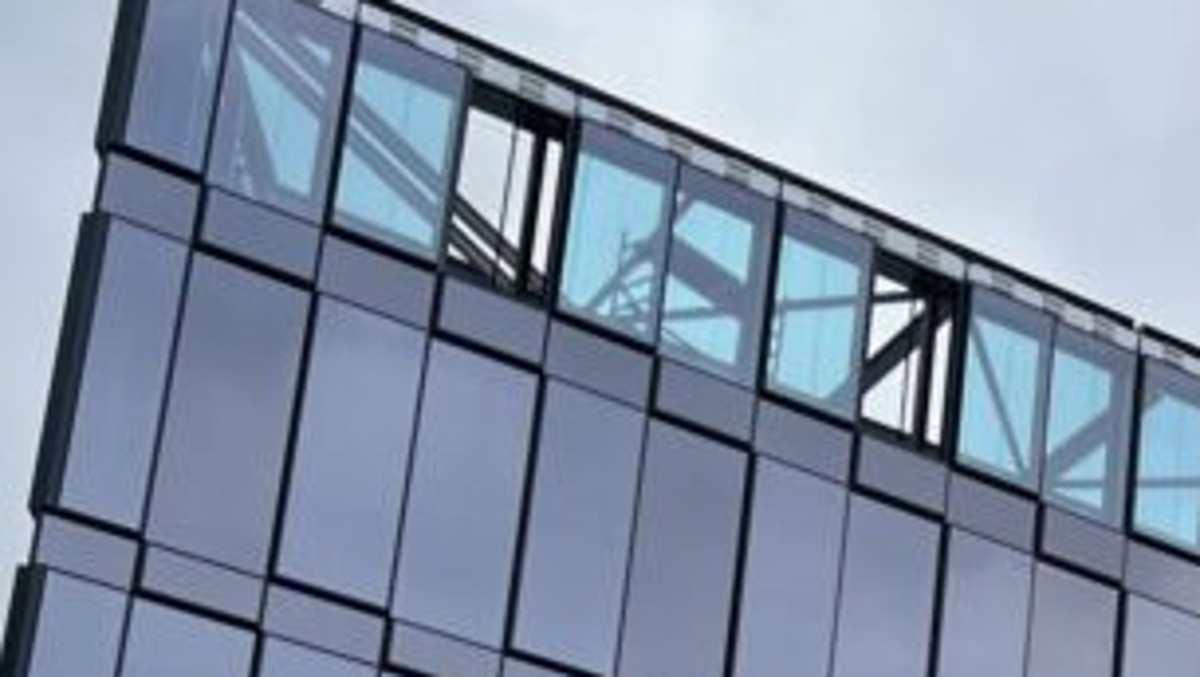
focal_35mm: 95
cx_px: 1385
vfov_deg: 11.9
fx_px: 3025
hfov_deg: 21.1
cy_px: 1177
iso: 50
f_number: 1.5
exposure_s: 1/2513
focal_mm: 5.7
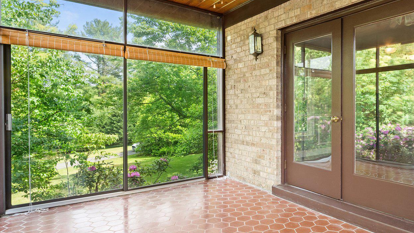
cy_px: 108
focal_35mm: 24
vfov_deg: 47.7
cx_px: 271
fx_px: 263
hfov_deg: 74.3
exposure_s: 1/4
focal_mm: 14
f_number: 8
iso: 500
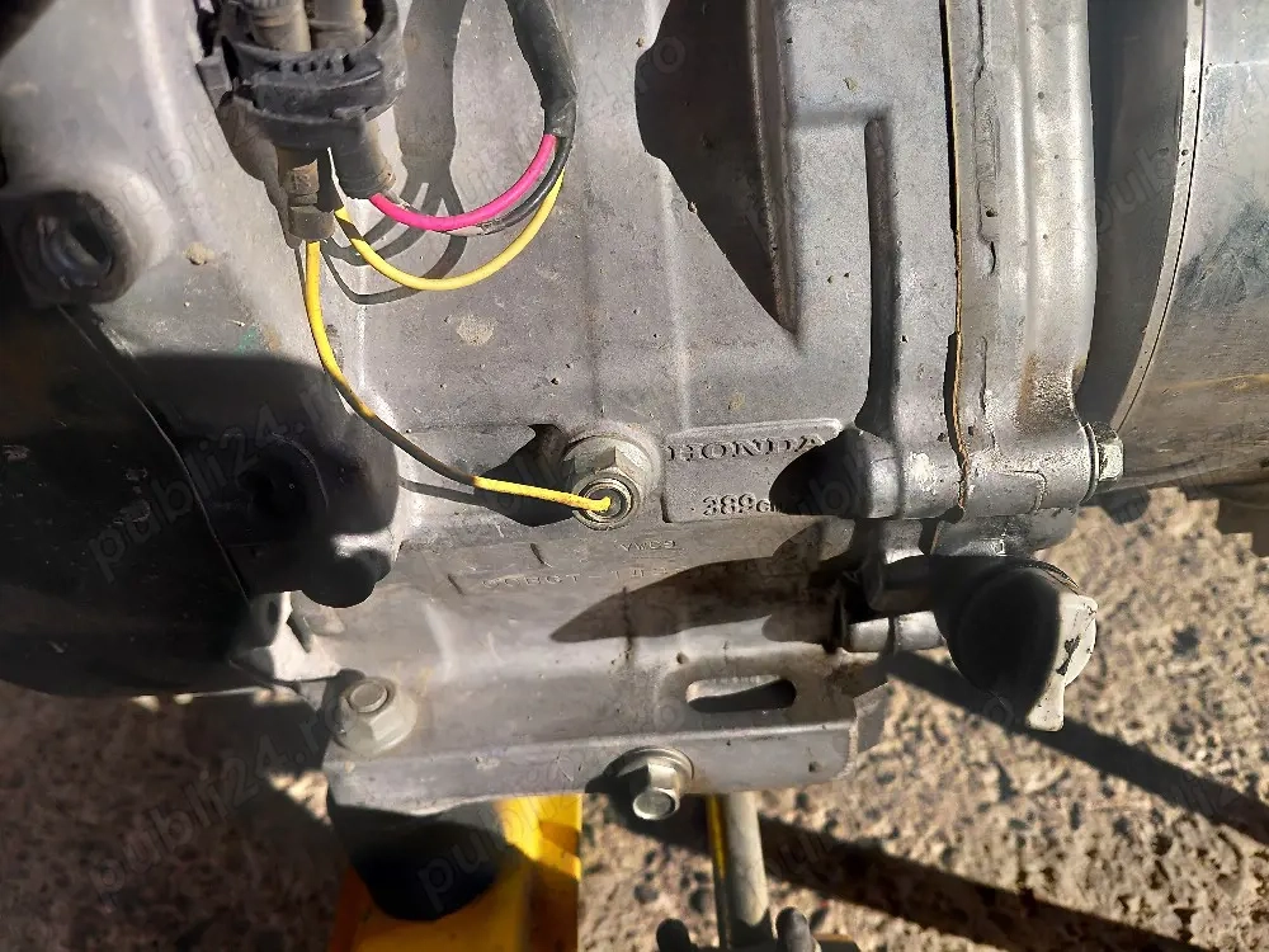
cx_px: 634
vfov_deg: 54.9
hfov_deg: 69.4
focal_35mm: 25
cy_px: 476
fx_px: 916
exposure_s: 1/1429
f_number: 1.8
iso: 50
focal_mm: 4.69
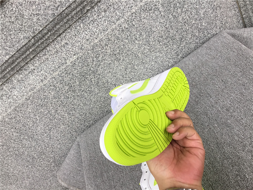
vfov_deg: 45.4
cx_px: 126
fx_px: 227
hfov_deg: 58.4
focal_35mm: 31
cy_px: 95
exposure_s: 1/100
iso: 25
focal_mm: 3.3
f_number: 2.4
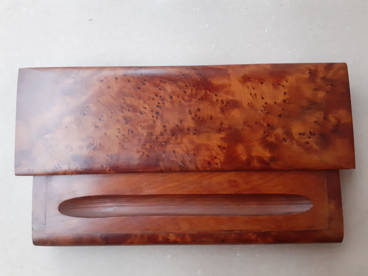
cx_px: 184
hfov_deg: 65.3
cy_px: 138
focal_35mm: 27
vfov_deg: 51.4
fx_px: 287
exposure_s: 1/25
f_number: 1.9
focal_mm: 3.6
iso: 400
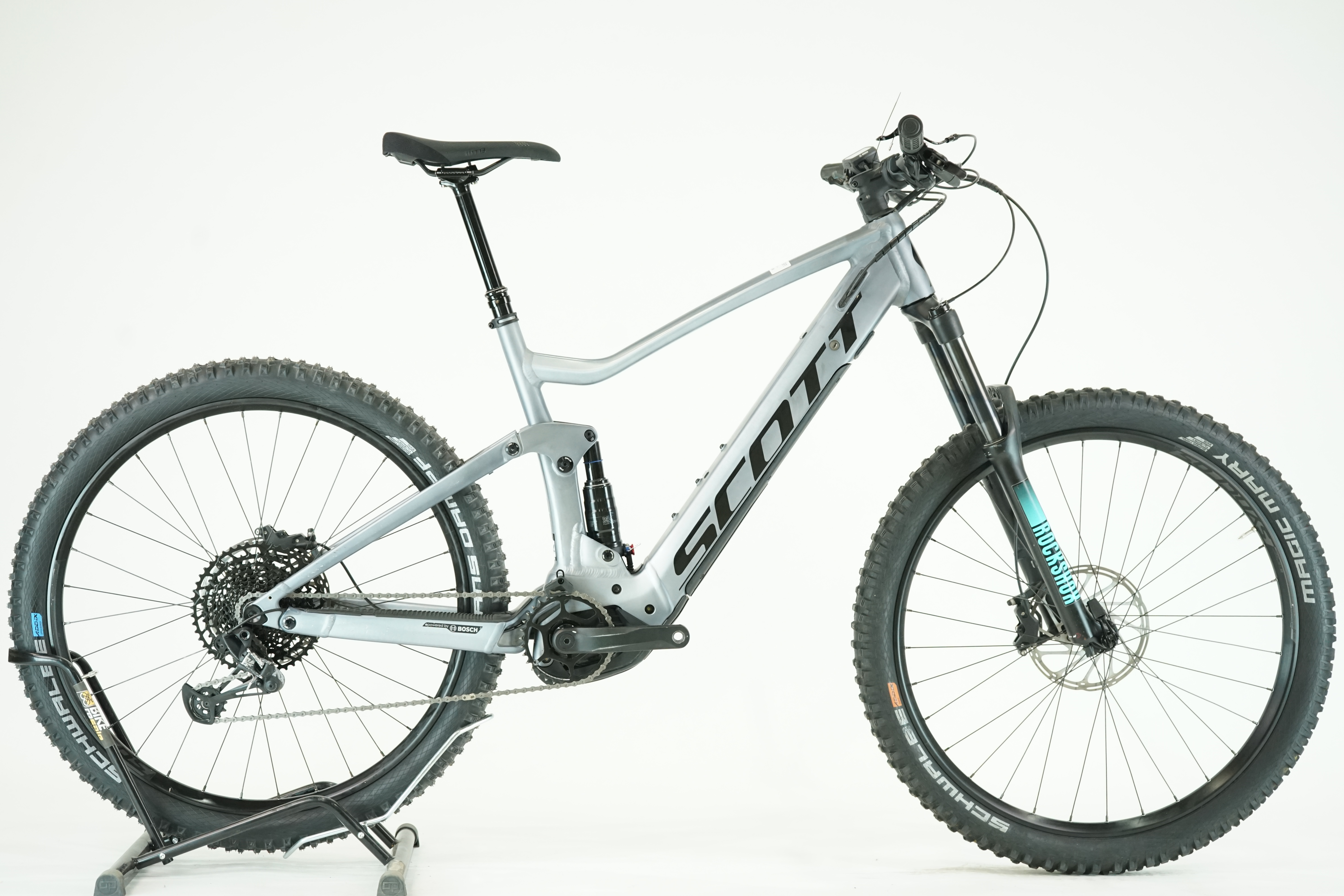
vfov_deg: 24.6
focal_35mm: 55
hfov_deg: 36.2
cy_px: 448
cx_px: 672
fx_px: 2053
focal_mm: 55
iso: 2000
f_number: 5
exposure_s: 1/200
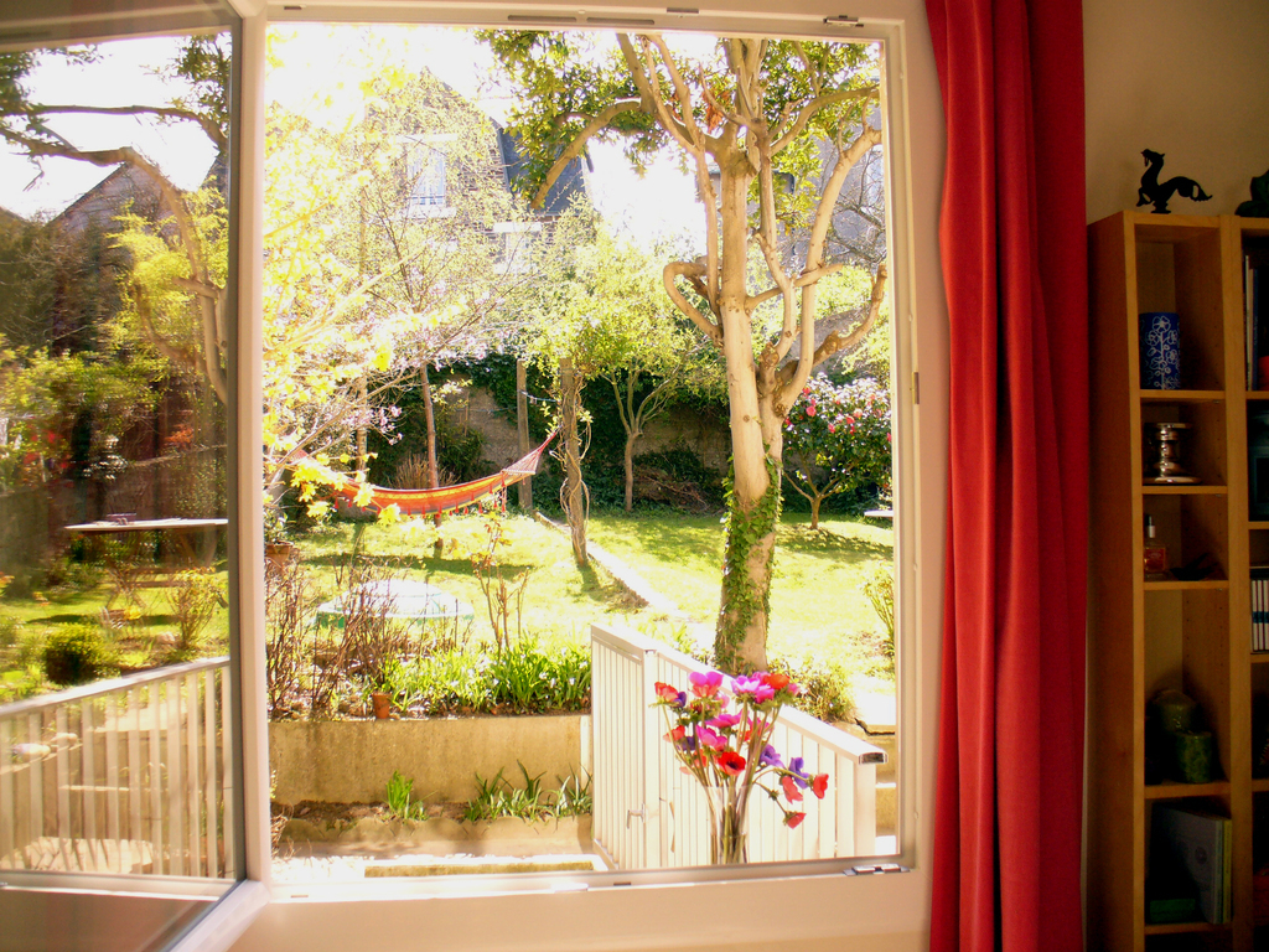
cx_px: 634
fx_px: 1356
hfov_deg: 50.1
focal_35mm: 37
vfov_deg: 38.7
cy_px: 476
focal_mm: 6.1
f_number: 2.8
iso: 80
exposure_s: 1/125
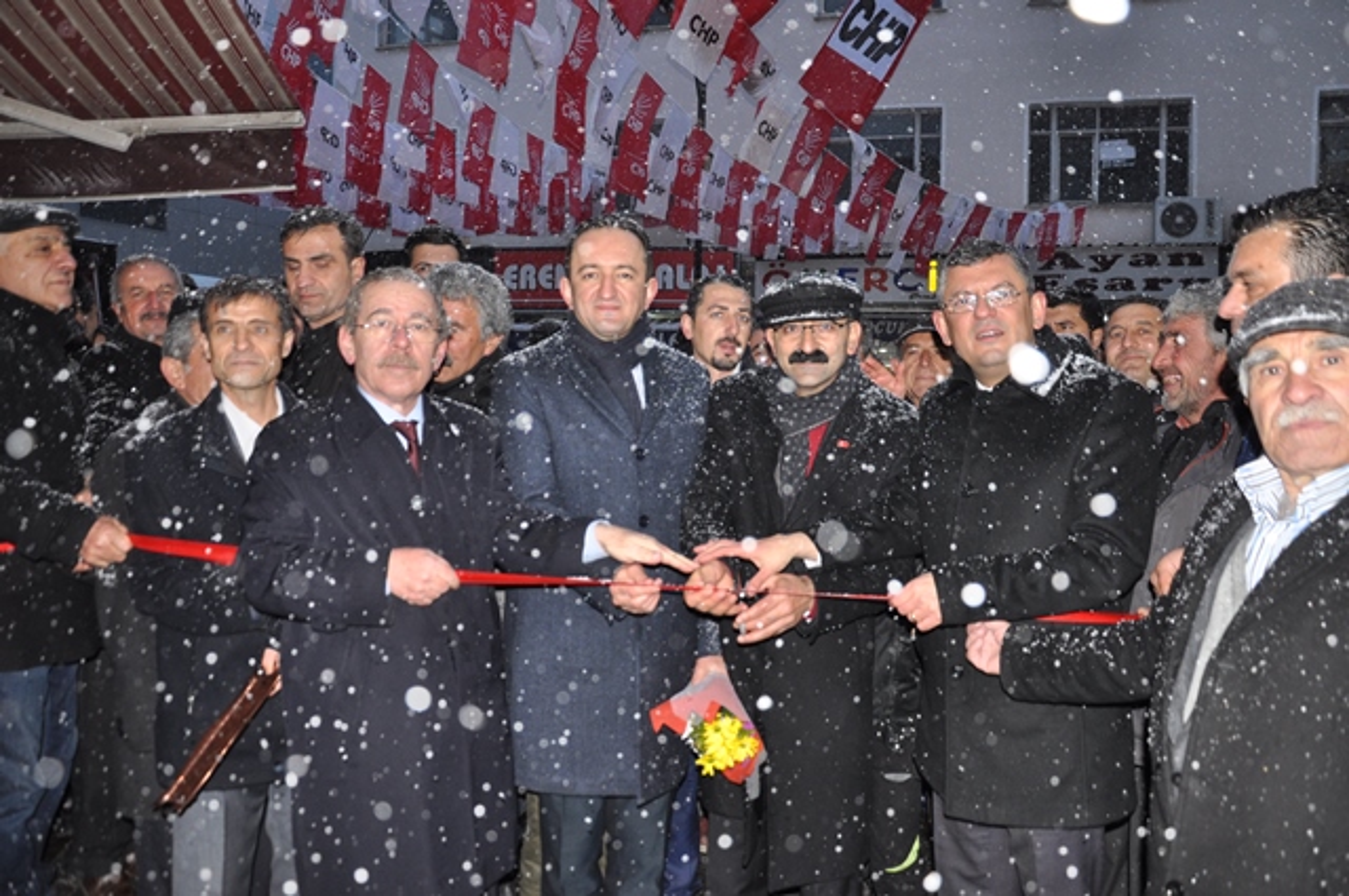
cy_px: 448
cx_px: 674
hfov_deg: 59.6
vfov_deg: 41.6
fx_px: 1179
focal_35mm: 32
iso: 640
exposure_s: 1/60
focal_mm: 21
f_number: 3.8
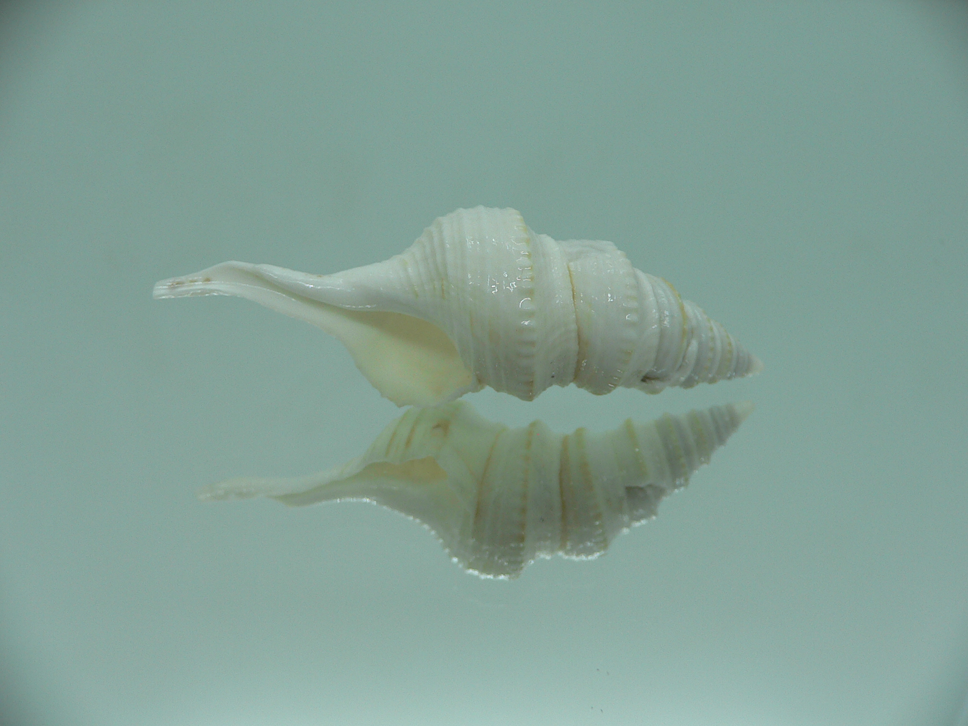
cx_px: 484
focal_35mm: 35
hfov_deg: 52.6
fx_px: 979
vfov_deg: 40.7
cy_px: 363
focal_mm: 4.6
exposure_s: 1/80
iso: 80
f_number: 2.8
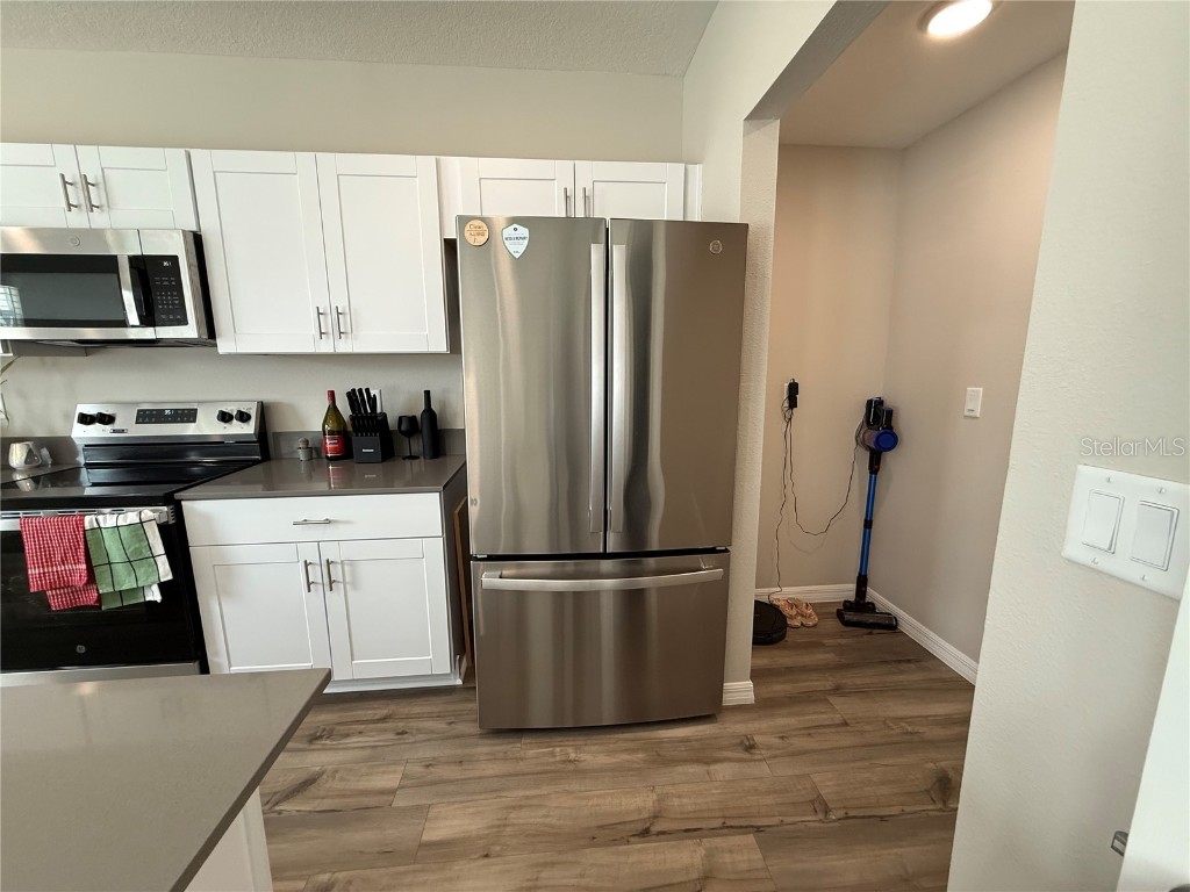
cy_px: 446
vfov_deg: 85.7
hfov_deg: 102.1
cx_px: 595
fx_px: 481
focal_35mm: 14
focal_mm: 2.22
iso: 200
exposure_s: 1/120
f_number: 2.2
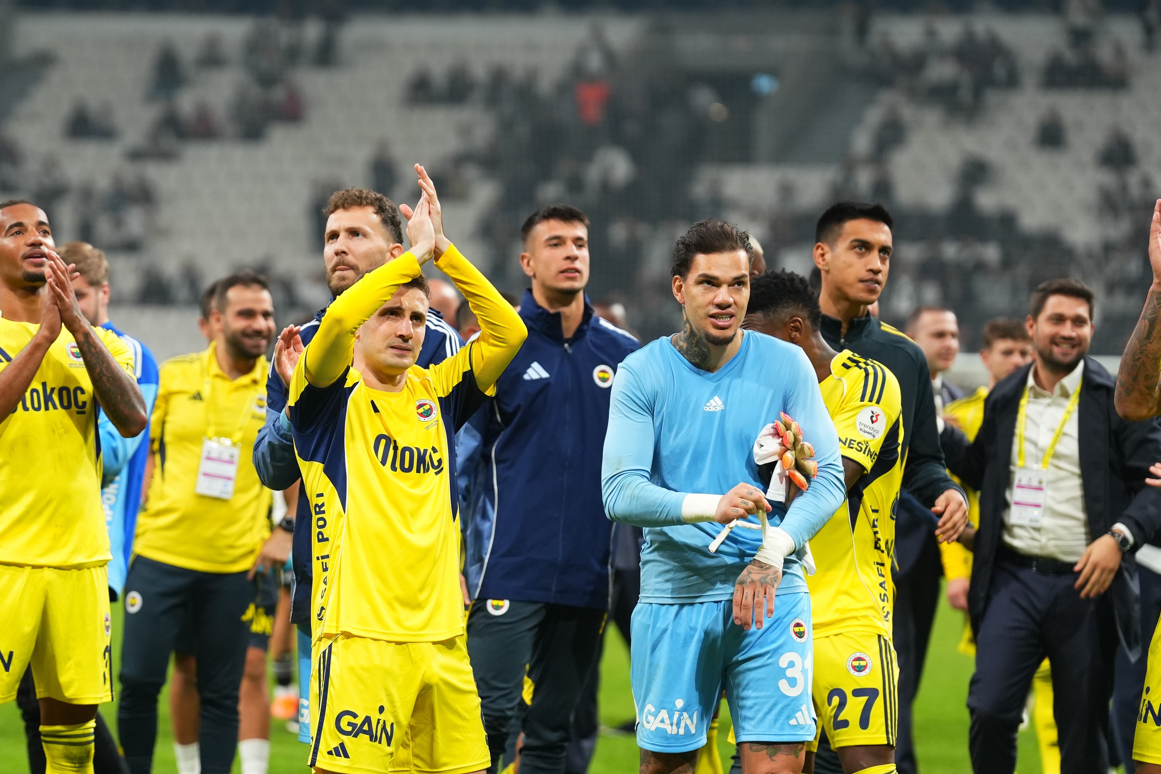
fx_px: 7675
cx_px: 364
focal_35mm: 238
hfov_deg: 8.6
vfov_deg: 5.8
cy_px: 480
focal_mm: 146
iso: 1600
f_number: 2.8
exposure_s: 1/1250
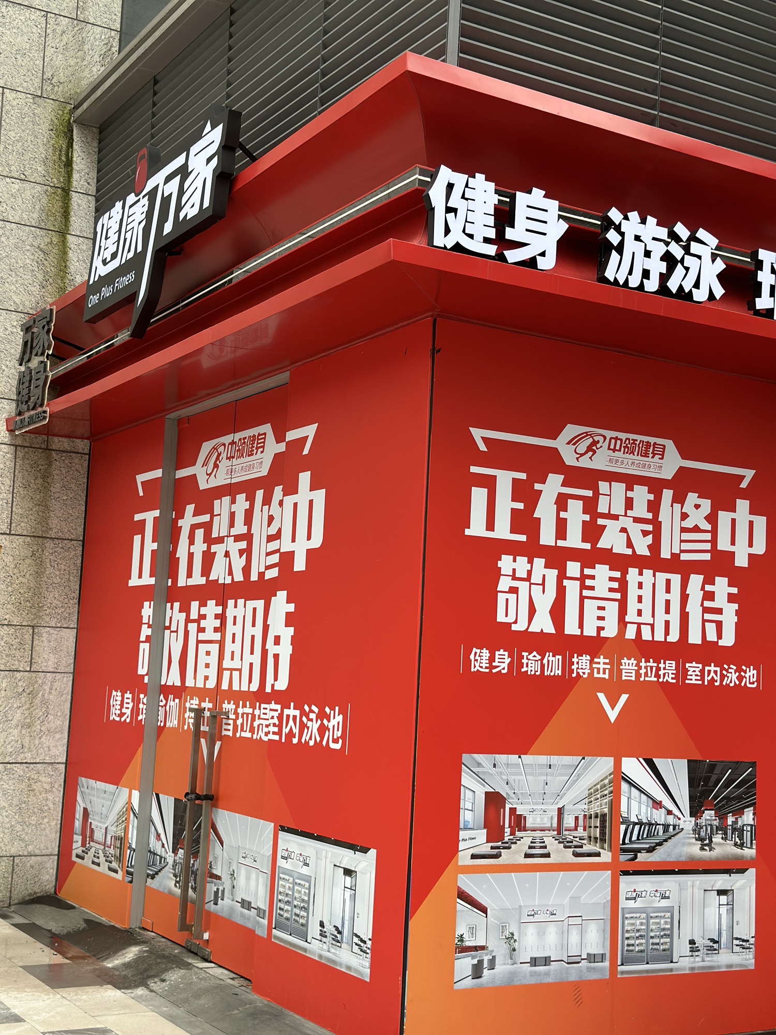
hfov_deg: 30.3
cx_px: 388
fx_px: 1435
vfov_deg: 39.7
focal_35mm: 48
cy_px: 518
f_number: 1.78
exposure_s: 1/230
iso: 80
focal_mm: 6.86
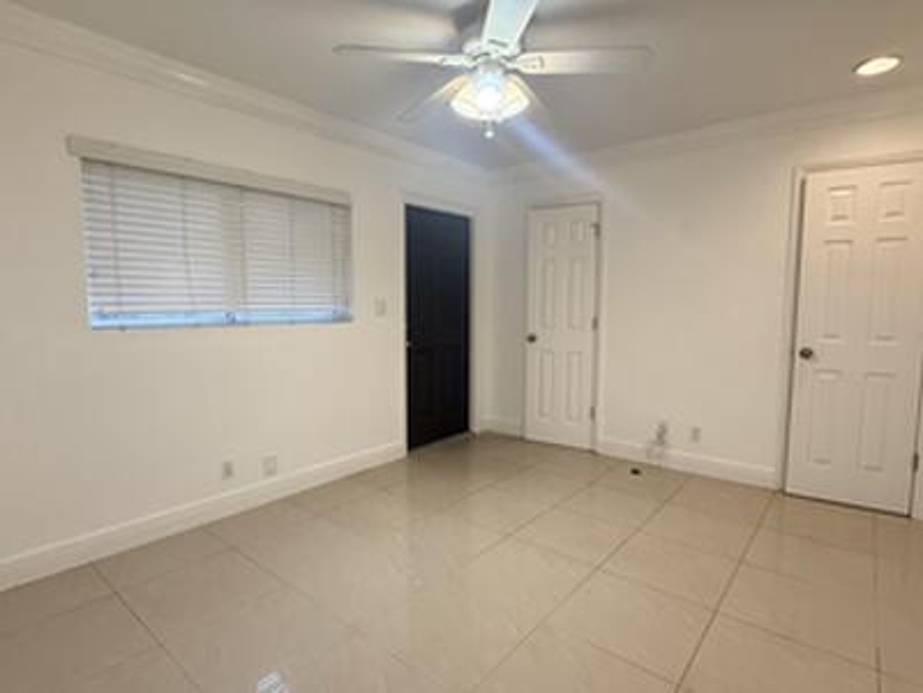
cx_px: 462
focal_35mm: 14
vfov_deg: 85.7
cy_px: 346
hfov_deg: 102.1
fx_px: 373
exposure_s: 1/120
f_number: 2.2
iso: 320
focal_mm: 2.22
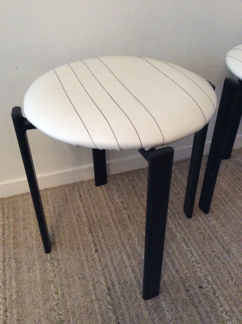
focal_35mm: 32
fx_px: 299
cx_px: 121
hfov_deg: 44.1
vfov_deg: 56.9
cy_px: 162
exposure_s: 1/25
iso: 320
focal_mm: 3.3
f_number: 2.4
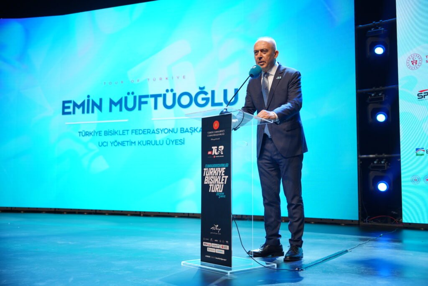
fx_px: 464
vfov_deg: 34.2
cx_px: 214
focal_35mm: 39
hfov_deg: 49.5
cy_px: 143
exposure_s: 1/125
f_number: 2.8
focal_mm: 39
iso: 250
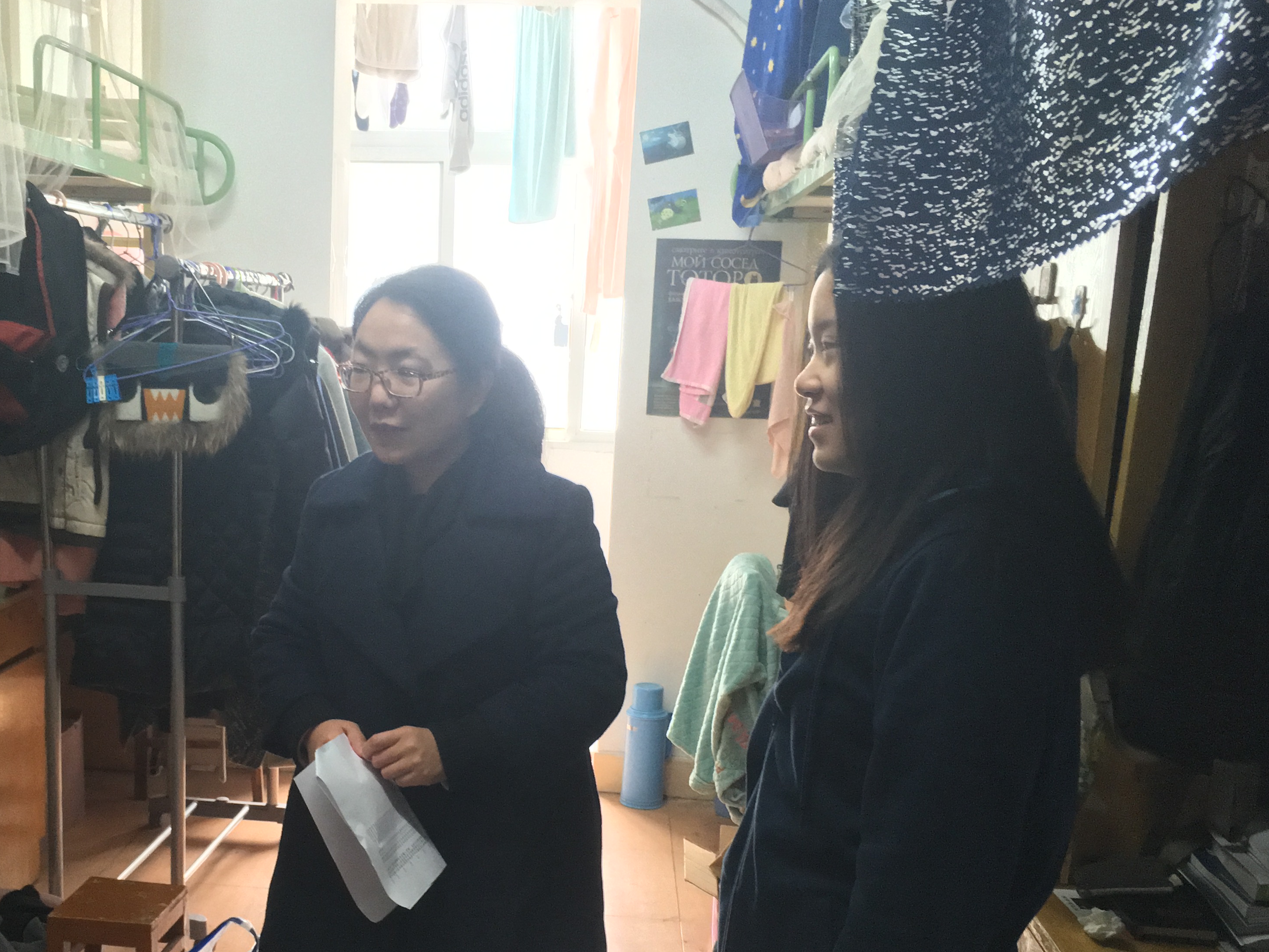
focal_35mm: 40
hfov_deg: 46.1
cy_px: 609
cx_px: 434
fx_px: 1466
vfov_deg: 35.7
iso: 250
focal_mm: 4.15
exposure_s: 1/33
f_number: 2.2
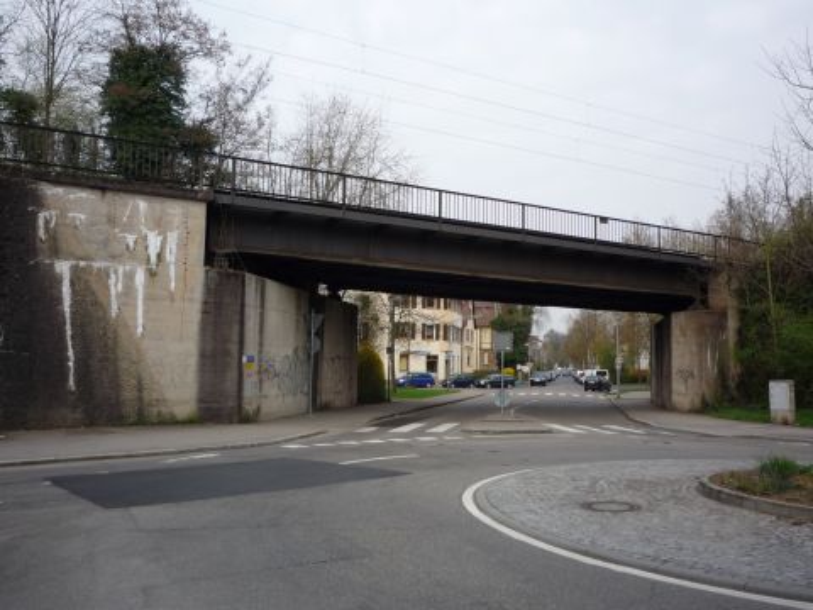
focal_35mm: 34
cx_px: 406
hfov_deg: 54.0
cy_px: 305
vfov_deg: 41.8
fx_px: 799
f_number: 4
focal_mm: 5.2
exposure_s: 1/320
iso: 100
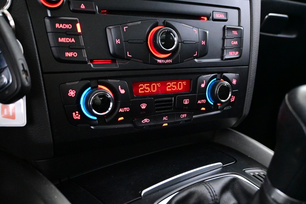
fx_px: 280
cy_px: 102
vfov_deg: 40.0
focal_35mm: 33
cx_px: 153
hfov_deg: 57.2
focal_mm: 22
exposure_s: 1/40
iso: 12800
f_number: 4
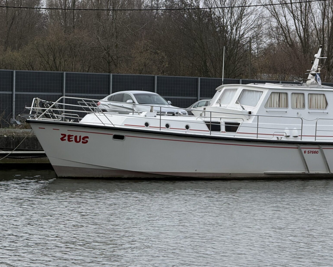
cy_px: 127
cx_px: 209
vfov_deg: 10.1
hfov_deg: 12.6
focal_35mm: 153
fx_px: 1508
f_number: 2.8
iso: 50
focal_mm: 15.66
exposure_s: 1/333
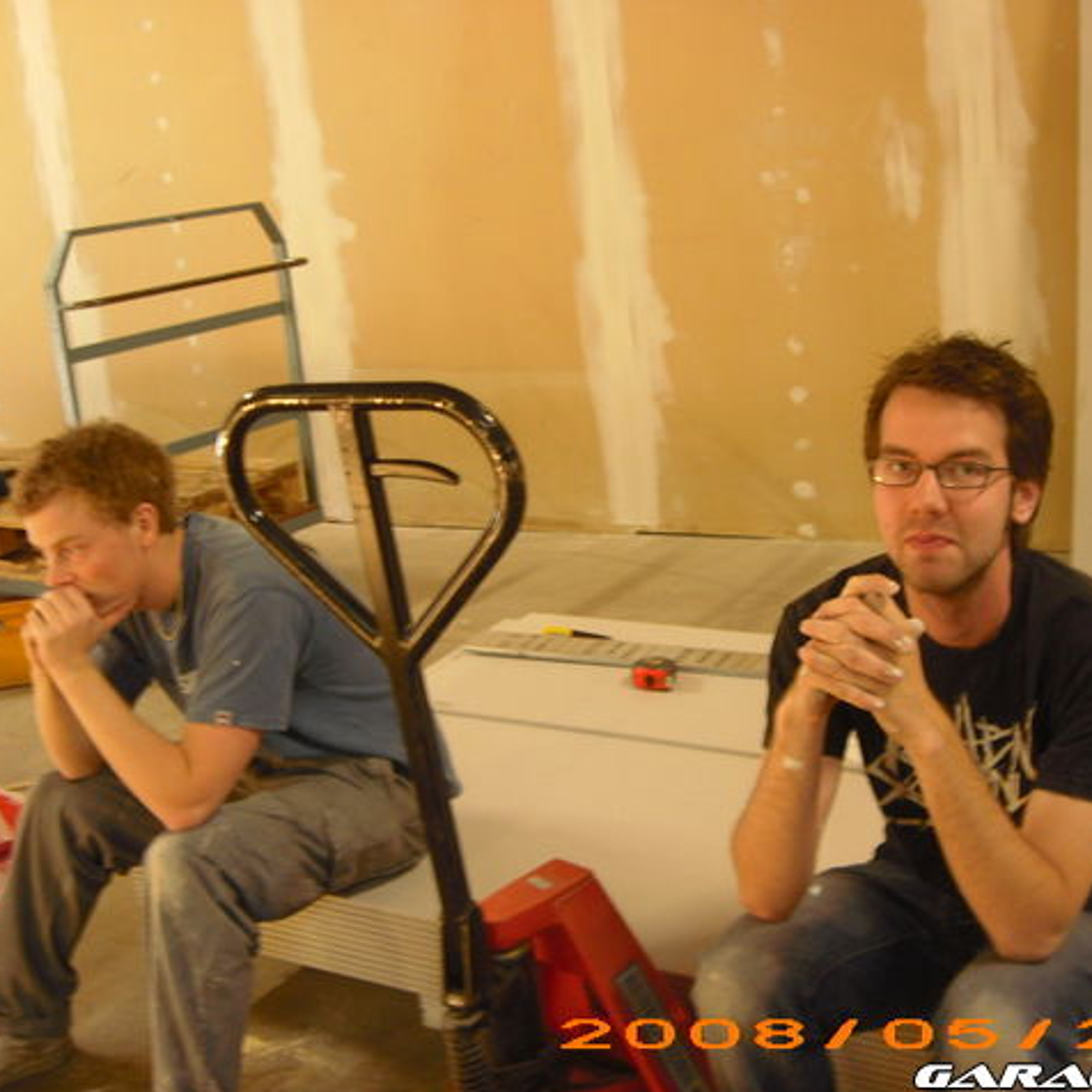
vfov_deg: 38.3
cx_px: 574
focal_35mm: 44
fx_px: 1570
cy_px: 548
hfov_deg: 38.3
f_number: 2.7
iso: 200
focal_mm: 6.2
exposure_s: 1/6
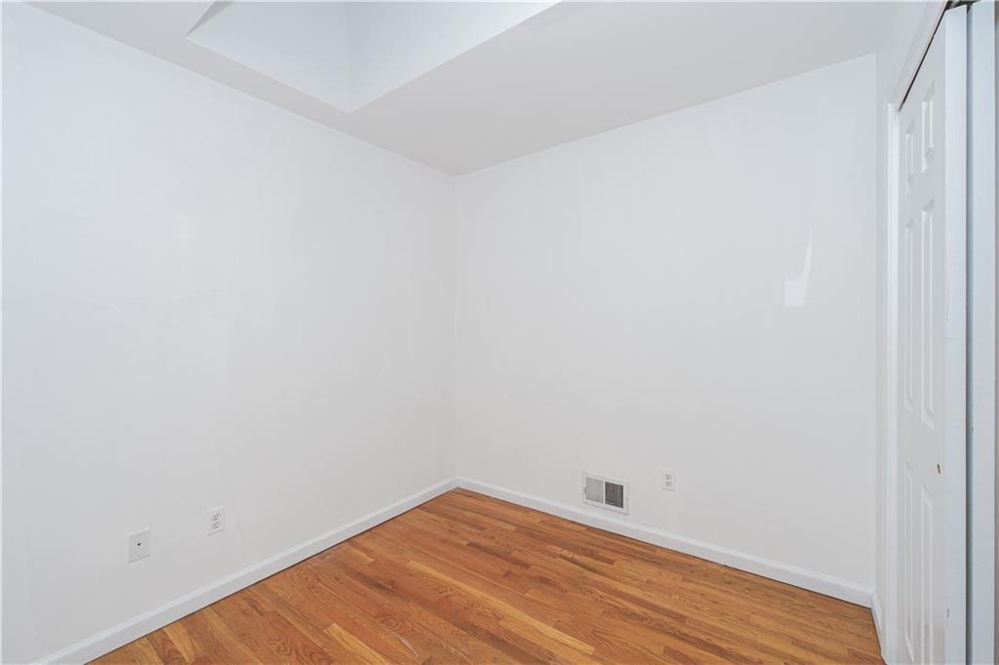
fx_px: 416
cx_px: 500
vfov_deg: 77.3
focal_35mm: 15
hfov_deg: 100.4
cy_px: 332
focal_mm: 10
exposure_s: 1/60
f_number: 8
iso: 640
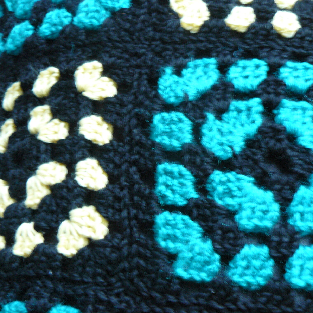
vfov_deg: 39.2
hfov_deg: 39.1
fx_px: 440
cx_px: 171
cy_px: 155
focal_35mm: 43
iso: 200
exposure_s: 1/4
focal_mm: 6
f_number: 2.8
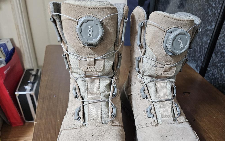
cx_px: 137
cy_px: 100
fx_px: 190
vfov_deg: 39.8
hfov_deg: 60.6
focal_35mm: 31
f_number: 1.8
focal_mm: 5.4
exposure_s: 1/40
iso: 640
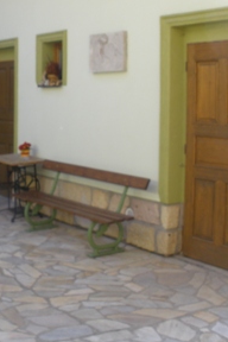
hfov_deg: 20.7
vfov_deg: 30.8
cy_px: 125
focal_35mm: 65
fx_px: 617
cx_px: 43
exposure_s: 1/80
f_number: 5.6
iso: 80
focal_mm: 6.3
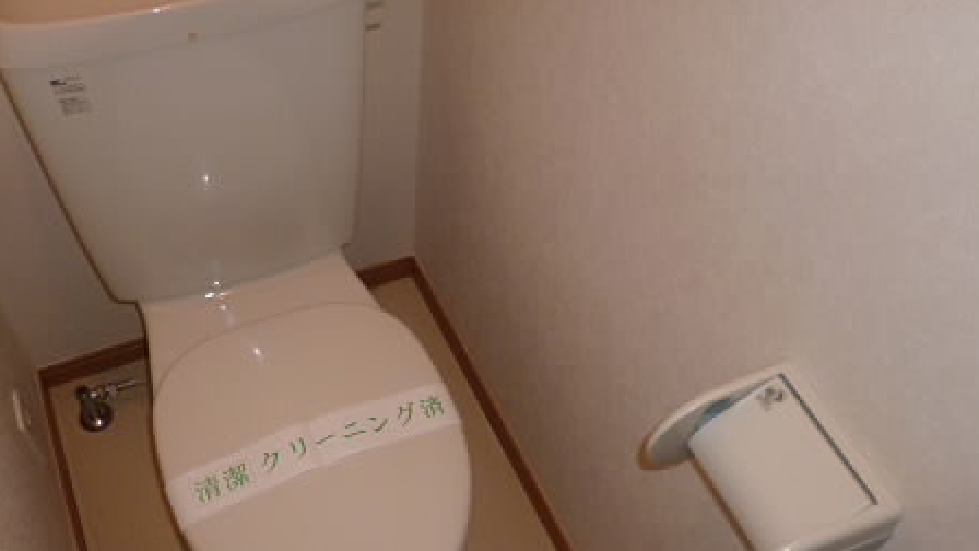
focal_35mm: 35
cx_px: 406
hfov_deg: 56.3
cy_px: 367
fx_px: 909
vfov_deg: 33.4
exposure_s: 1/60
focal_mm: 4.3
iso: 125
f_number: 2.5
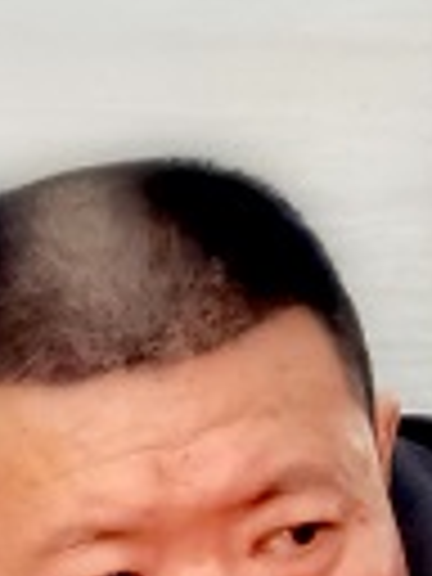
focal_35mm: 477
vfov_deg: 4.1
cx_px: 214
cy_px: 1116
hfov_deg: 3.1
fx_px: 7937
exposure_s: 1/100
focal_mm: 6.71
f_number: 1.9
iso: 250
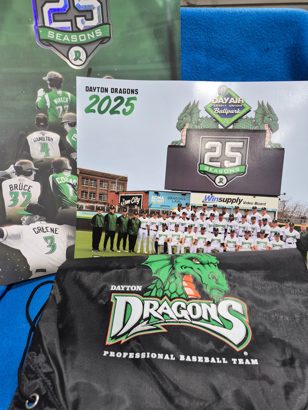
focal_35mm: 23
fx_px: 273
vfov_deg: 73.9
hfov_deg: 58.9
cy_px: 205
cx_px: 154
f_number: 1.8
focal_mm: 5.4
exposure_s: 1/120
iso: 100
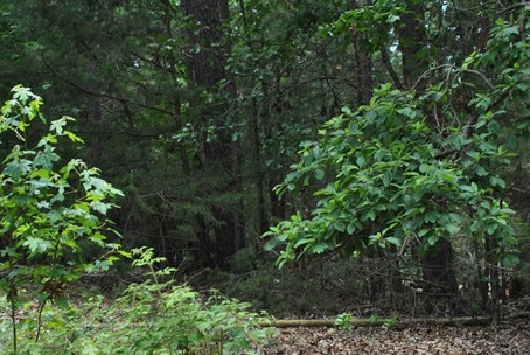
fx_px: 1371
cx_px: 201
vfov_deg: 14.7
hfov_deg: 21.8
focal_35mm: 93
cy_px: 248
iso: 100
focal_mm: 26
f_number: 6.3
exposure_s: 1/160
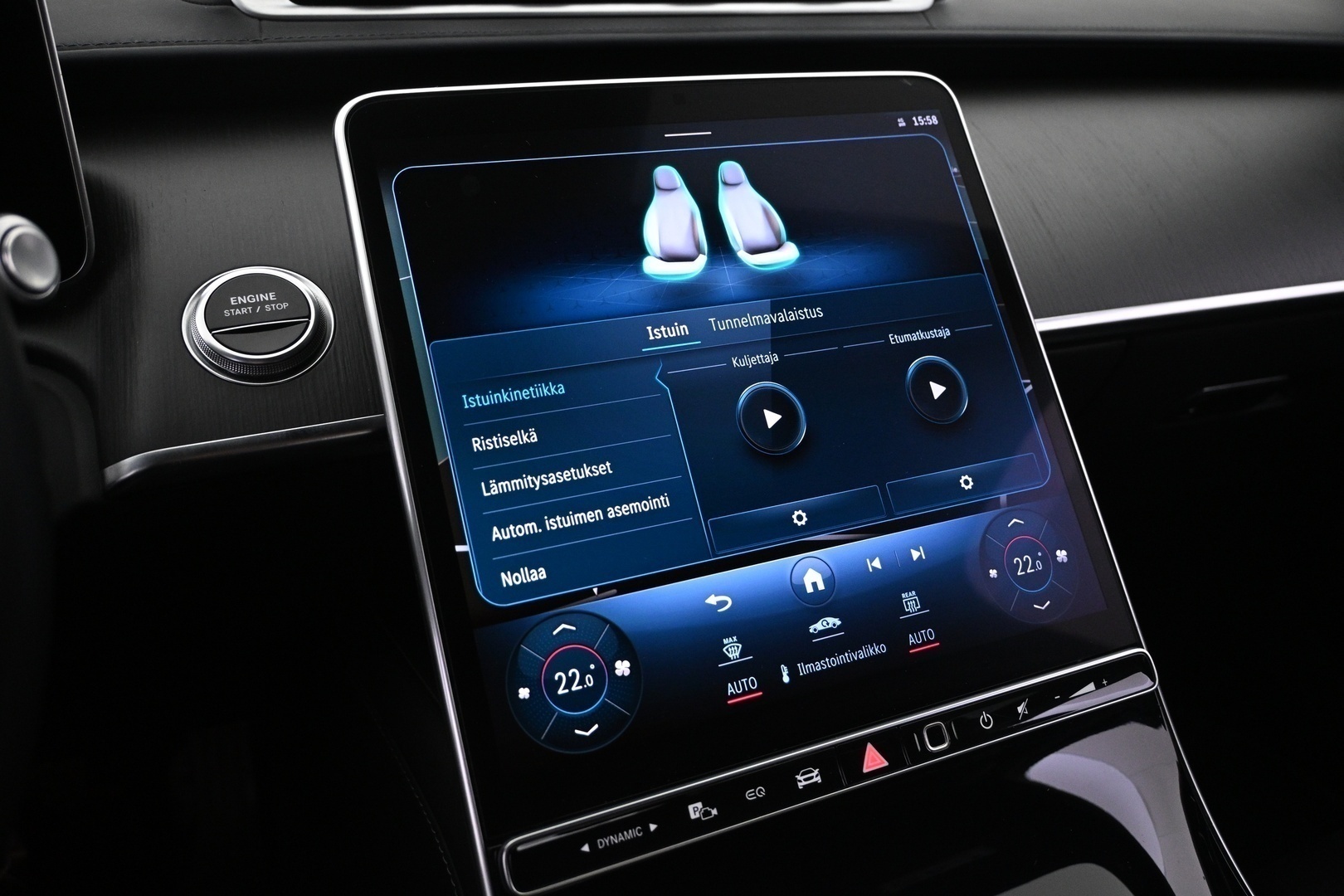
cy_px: 448
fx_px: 1036
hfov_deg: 65.9
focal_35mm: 28
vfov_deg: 46.8
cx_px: 672
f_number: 3.8
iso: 1600
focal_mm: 18.5
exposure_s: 1/50
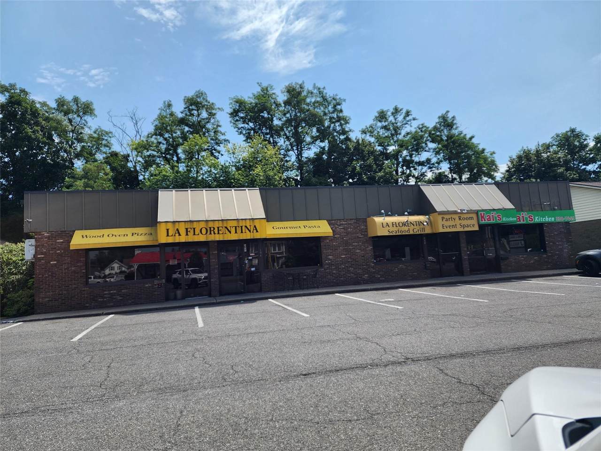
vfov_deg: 58.9
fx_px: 399
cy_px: 226
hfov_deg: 73.9
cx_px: 300
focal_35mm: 23
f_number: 1.8
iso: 12
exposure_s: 1/1238
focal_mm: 6.4
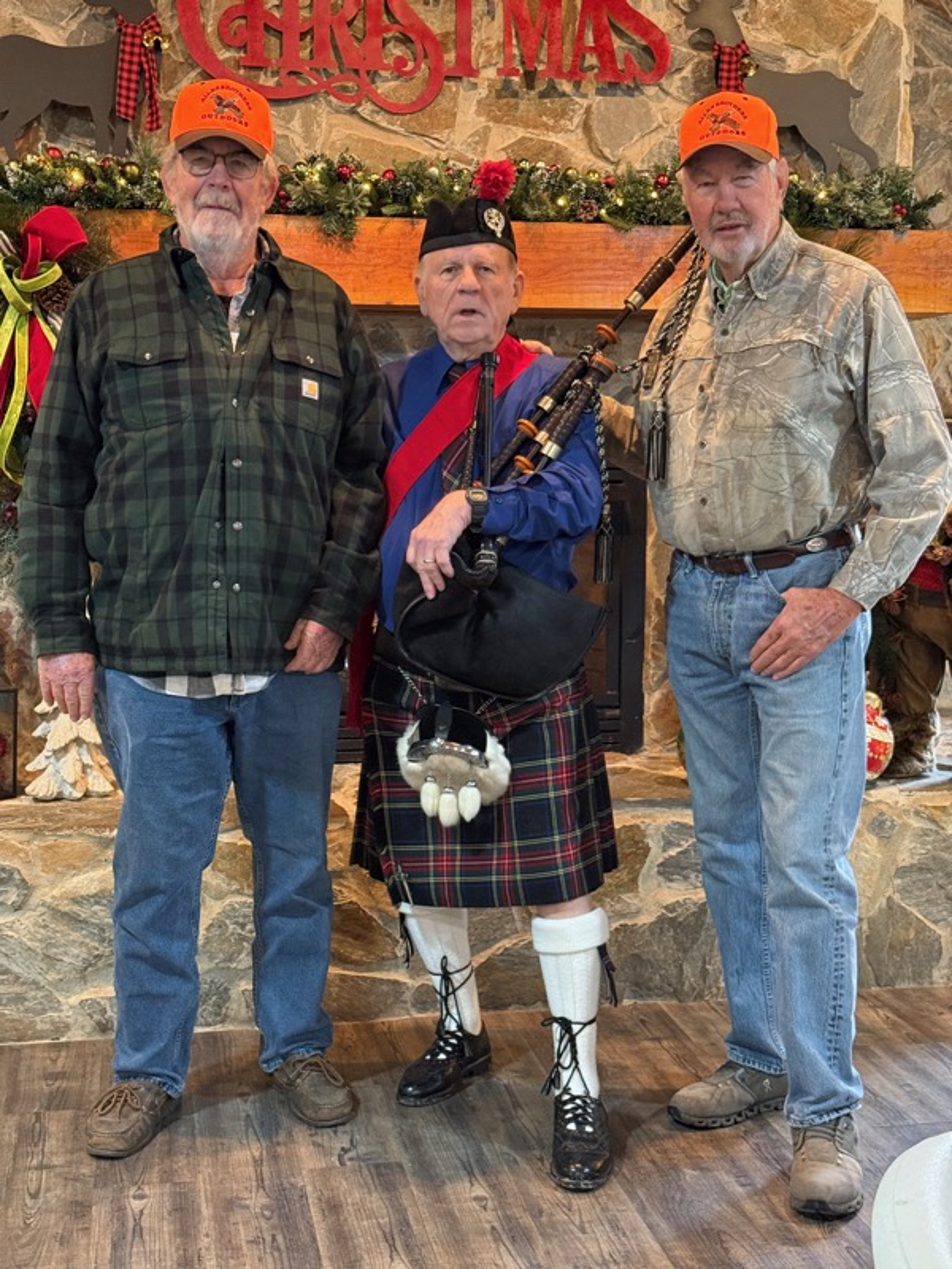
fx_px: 1760
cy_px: 634
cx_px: 476
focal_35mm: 48
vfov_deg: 39.7
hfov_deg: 30.3
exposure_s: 1/40
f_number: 1.78
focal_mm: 6.76
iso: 500
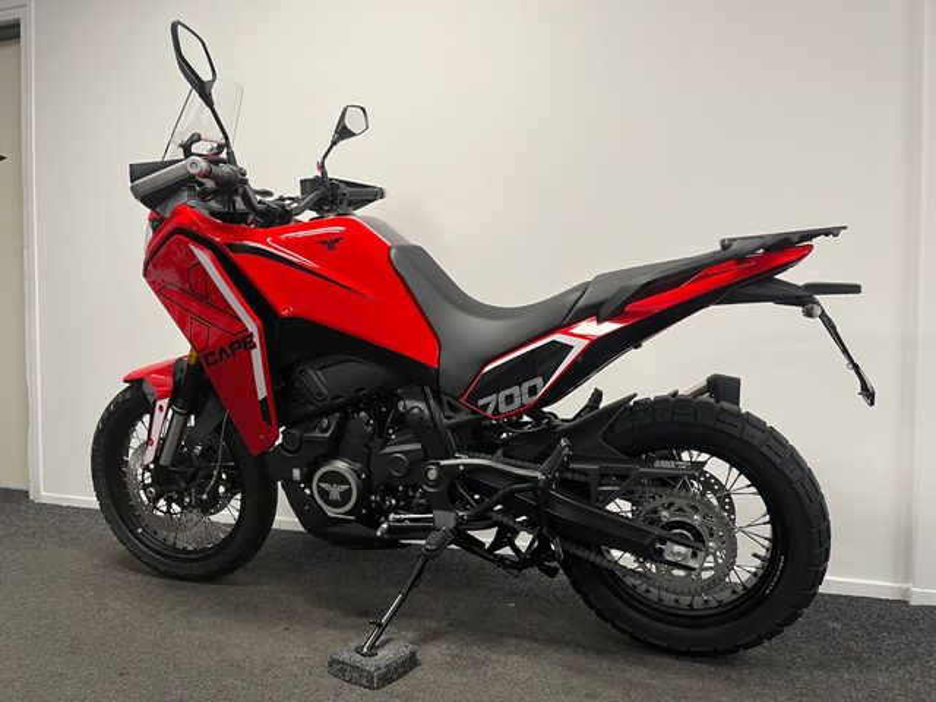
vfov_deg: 53.1
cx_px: 468
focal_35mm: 26
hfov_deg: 67.3
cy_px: 351
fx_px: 703
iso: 80
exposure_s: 1/50
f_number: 1.6
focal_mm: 5.1
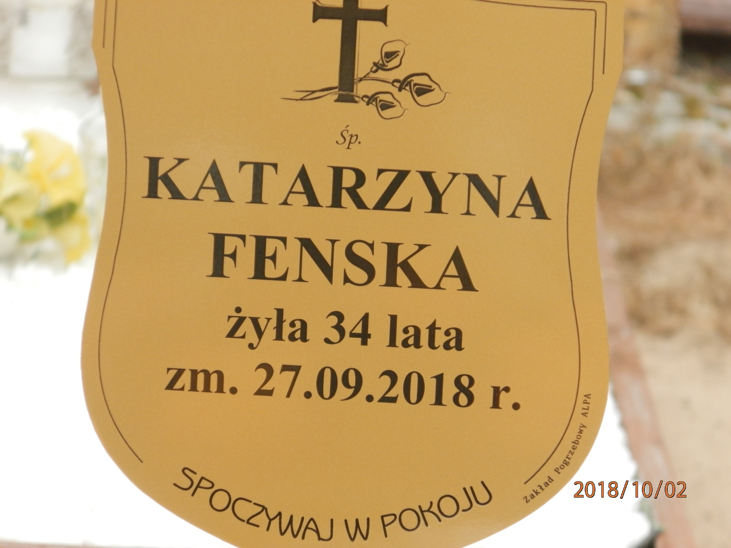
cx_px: 366
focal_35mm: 335
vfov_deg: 4.4
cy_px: 274
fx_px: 7074
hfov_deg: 5.9
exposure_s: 1/125
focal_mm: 59.8
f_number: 5.6
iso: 200
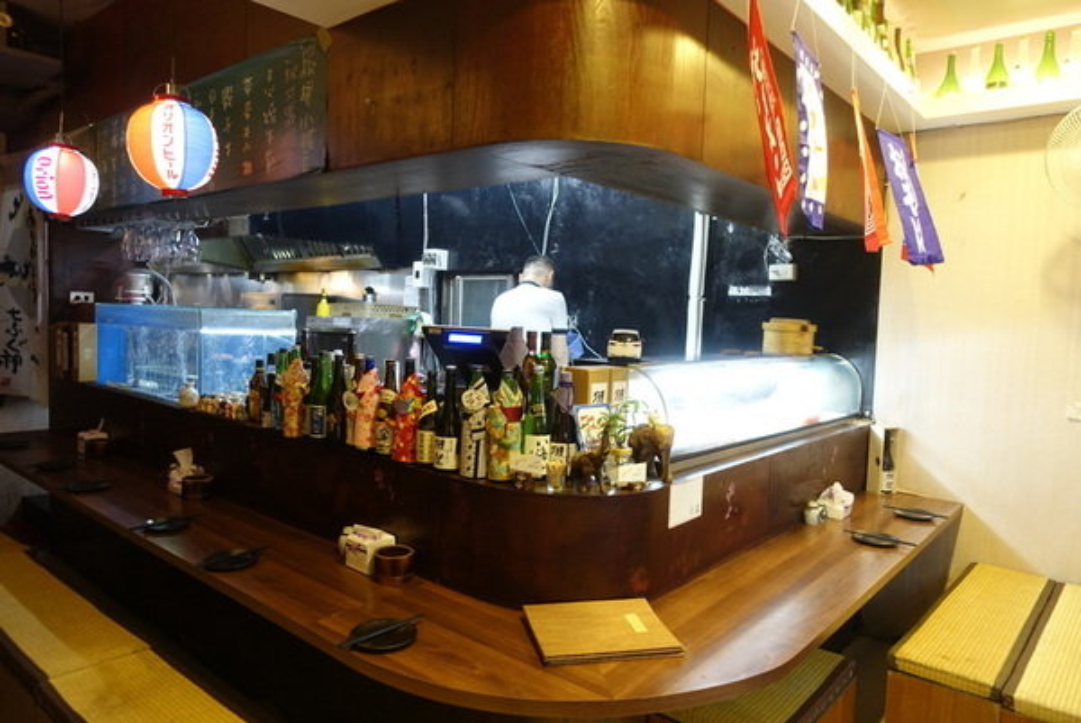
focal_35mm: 24
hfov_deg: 73.7
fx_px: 721
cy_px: 362
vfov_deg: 53.2
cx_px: 540
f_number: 1.8
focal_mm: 8.8
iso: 400
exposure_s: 1/30
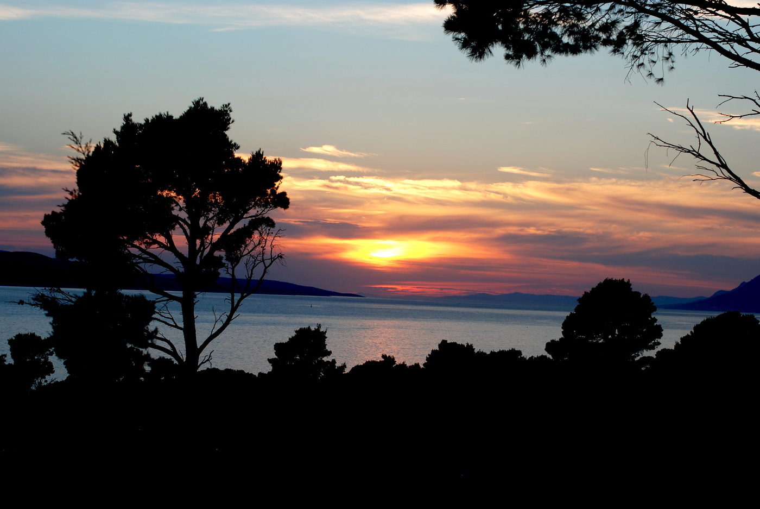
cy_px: 254
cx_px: 380
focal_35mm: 75
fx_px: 1585
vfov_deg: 18.2
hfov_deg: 27.0
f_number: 5.6
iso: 100
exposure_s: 1/200
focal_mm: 50
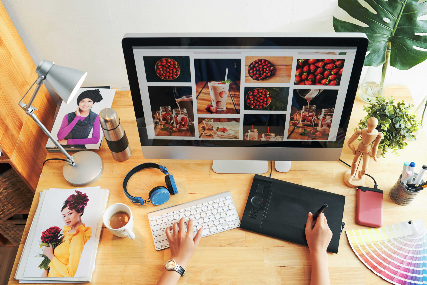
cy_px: 142
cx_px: 214
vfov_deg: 37.9
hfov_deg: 54.4
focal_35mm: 35
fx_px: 415
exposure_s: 1/180
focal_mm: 35
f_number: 4
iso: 400
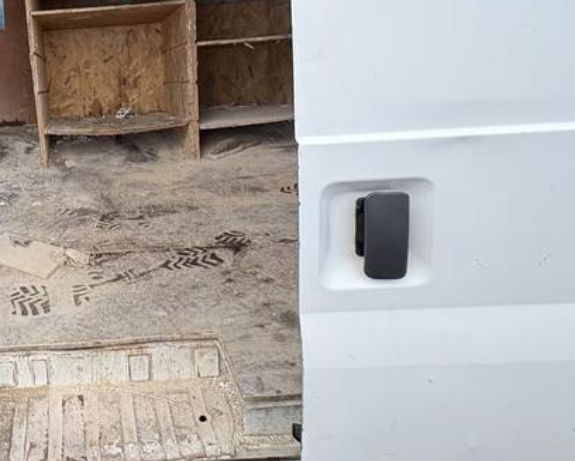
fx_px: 511
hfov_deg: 51.5
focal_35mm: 30
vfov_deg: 44.7
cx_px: 52
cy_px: 56
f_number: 2.2
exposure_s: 1/124
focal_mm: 2.22
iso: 100
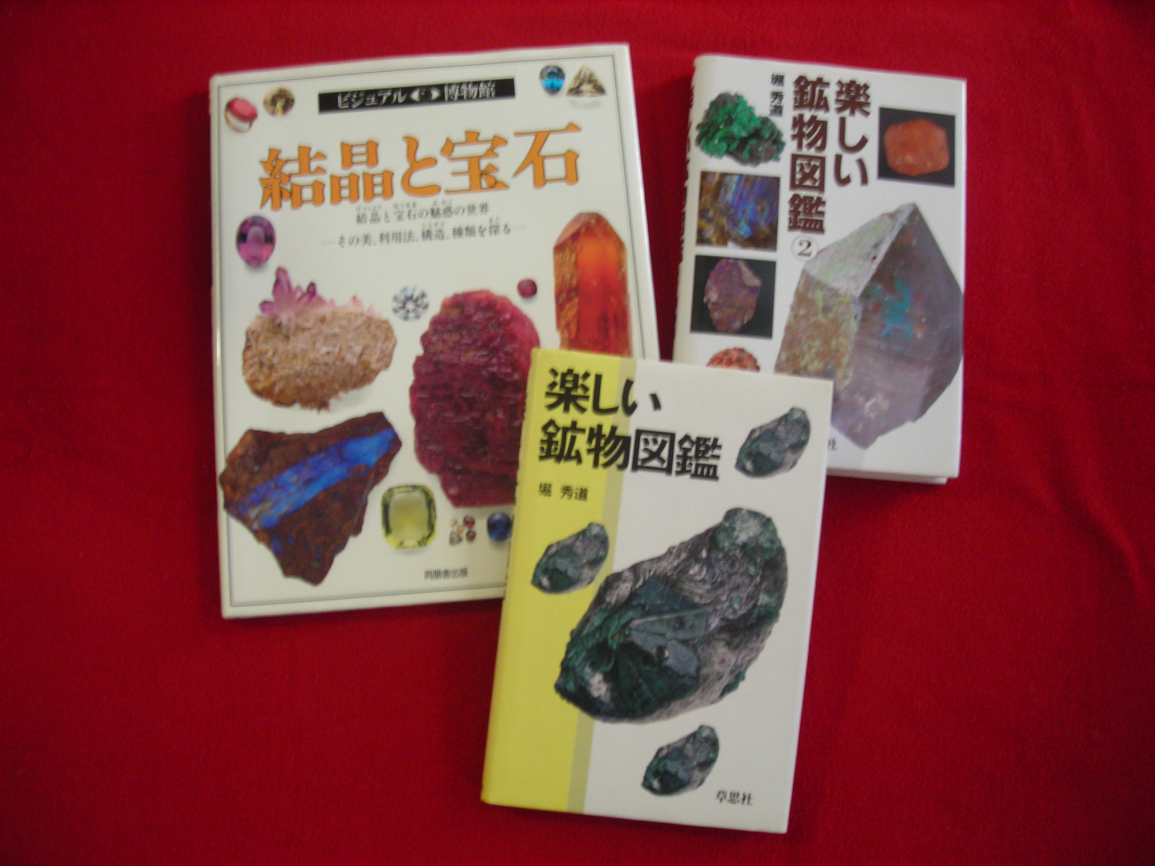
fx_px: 1268
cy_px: 433
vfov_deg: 37.7
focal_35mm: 38
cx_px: 578
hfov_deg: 49.0
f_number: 3.2
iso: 140
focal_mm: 6.3
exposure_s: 1/4
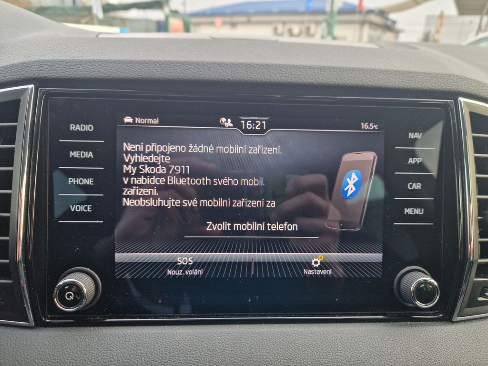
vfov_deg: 58.9
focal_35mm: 23
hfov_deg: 73.9
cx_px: 244
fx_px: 324
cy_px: 183
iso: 64
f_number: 1.8
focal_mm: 5.4
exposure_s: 1/100
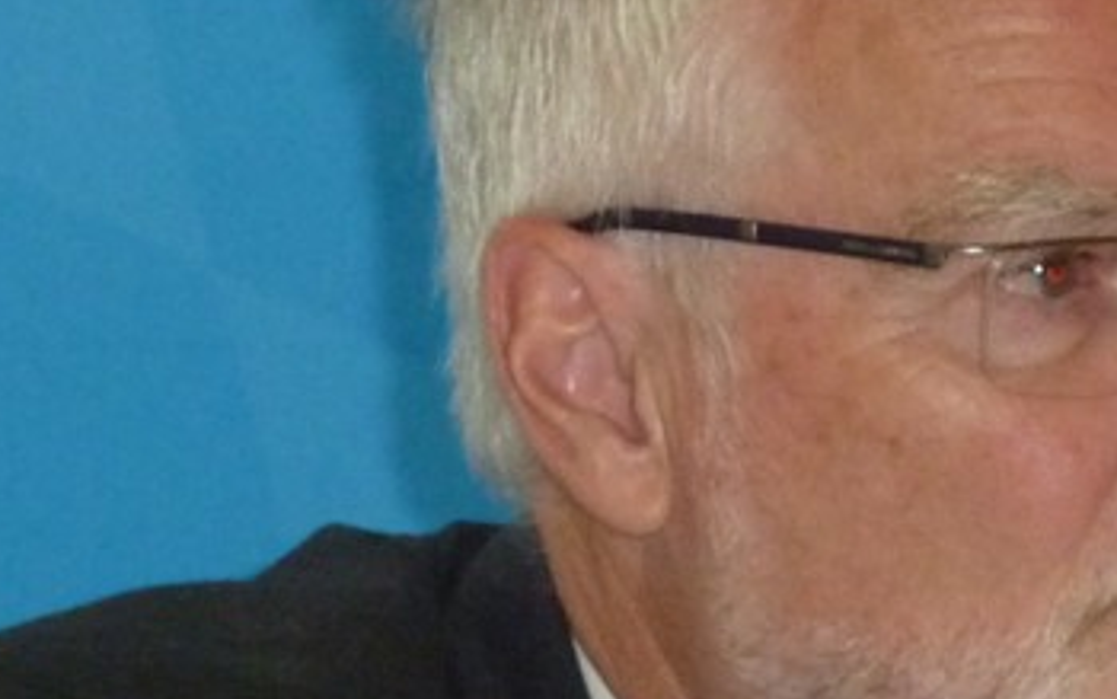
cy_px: 306
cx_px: 766
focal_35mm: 414
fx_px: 12607
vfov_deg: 3.2
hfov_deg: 5.1
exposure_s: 1/40
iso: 400
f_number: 4.4
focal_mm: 19.5
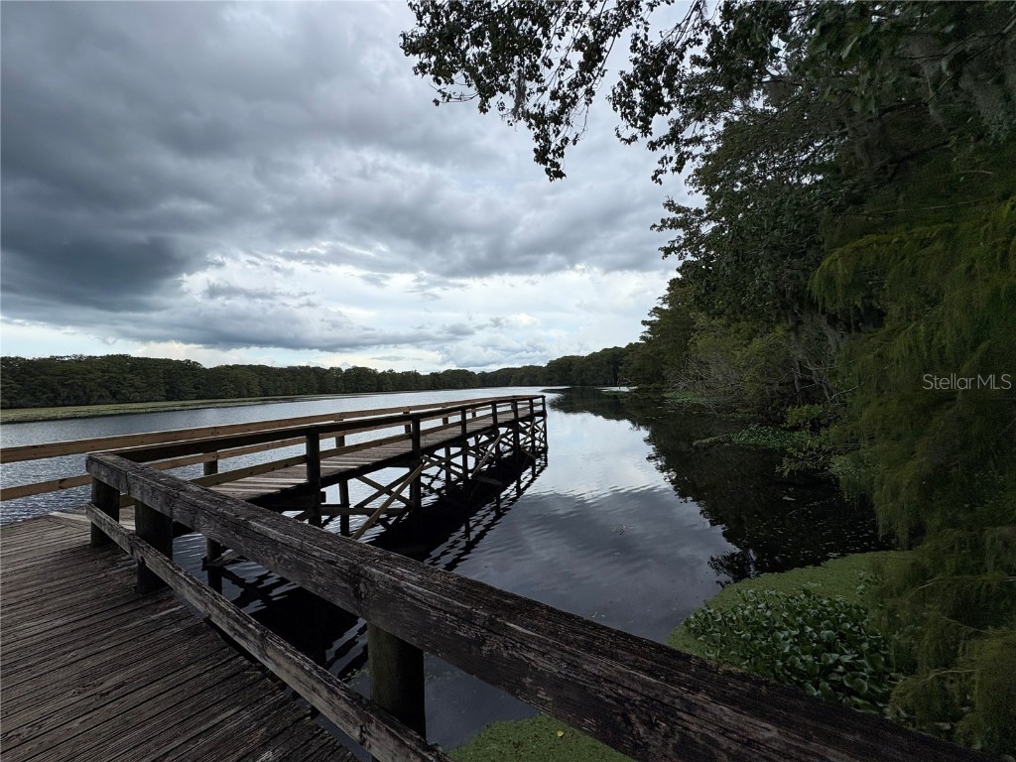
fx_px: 411
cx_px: 508
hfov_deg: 102.1
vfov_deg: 85.7
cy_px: 381
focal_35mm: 14
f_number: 2.2
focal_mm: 2.22
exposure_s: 1/858
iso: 40
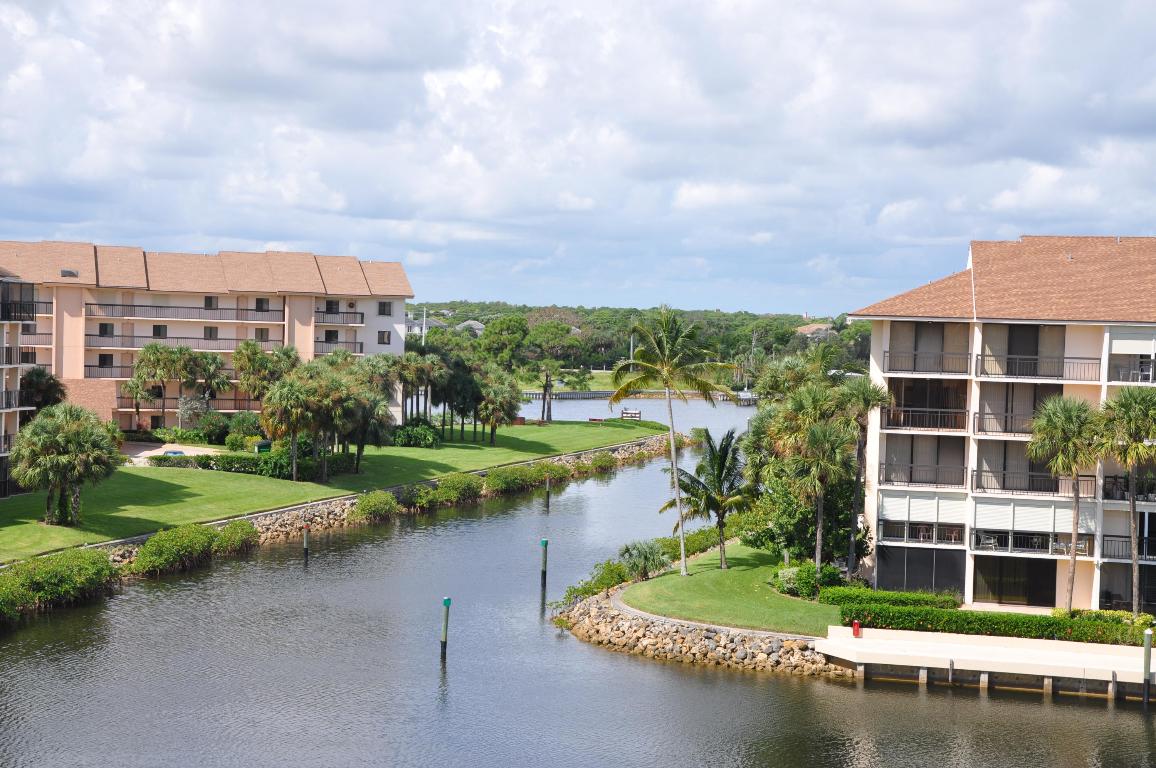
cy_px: 384
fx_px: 1924
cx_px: 578
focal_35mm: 60
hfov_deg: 33.4
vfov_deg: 22.6
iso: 200
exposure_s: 1/400
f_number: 10
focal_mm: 40
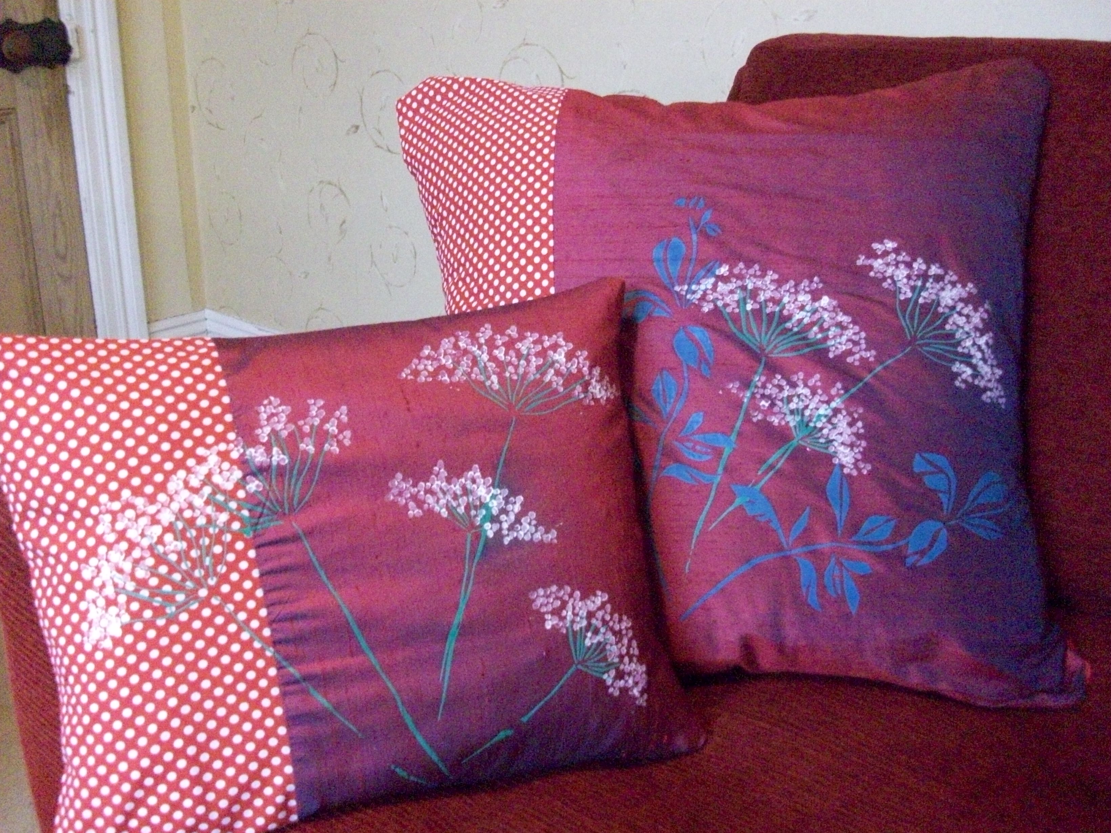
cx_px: 556
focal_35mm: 34
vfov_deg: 41.8
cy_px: 416
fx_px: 1091
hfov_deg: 54.0
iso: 800
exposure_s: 1/16.4
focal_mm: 5.7
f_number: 2.8
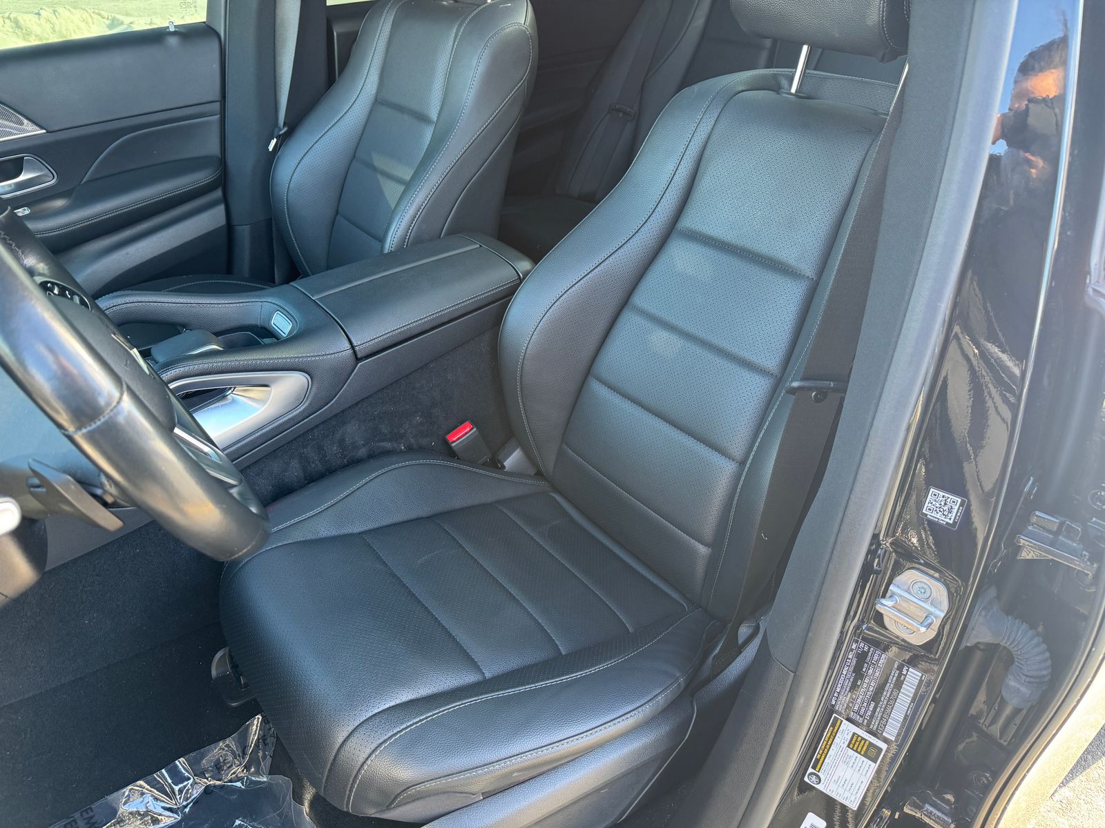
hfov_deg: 71.6
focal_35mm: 24
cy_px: 414
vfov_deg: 56.8
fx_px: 766
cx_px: 552
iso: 125
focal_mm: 6.76
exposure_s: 1/121
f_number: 1.78
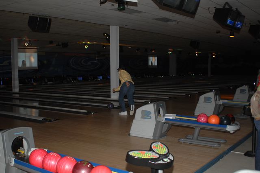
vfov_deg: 31.8
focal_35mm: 42
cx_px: 130
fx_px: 303
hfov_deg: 46.5
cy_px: 86
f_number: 3.5
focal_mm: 28
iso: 400
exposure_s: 1/125
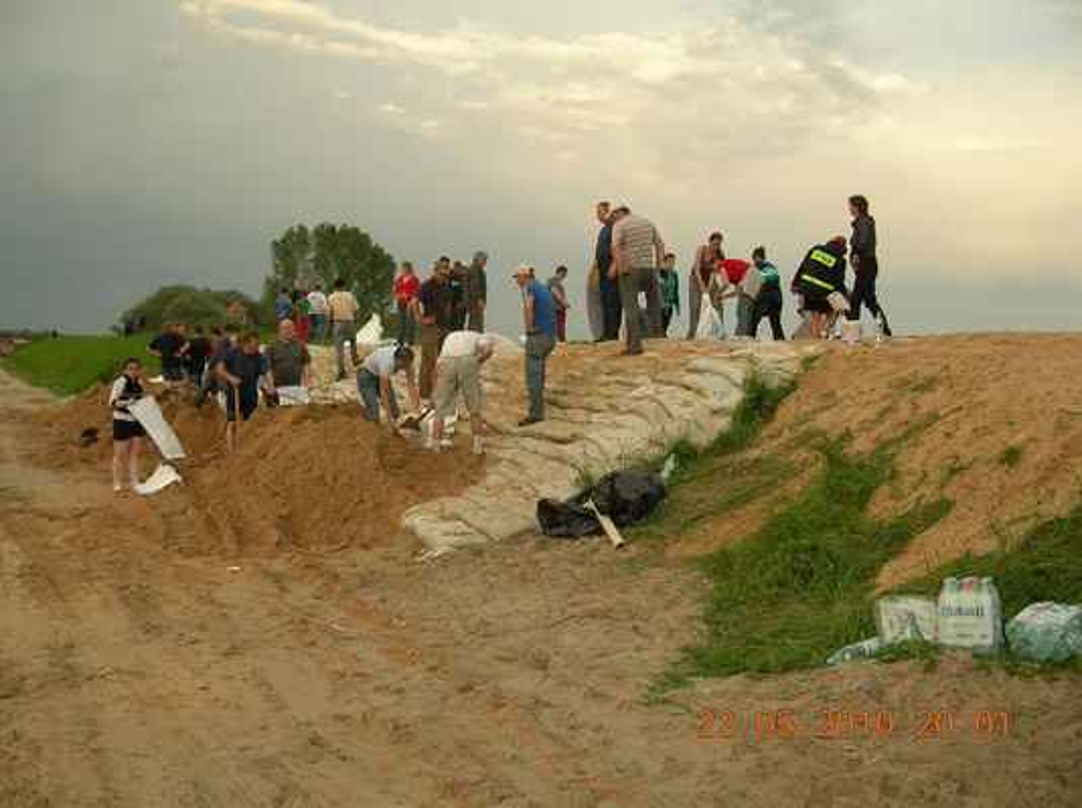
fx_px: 1124
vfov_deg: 39.6
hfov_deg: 51.4
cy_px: 404
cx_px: 541
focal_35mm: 36
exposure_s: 1/138
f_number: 2.7
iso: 50
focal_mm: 6
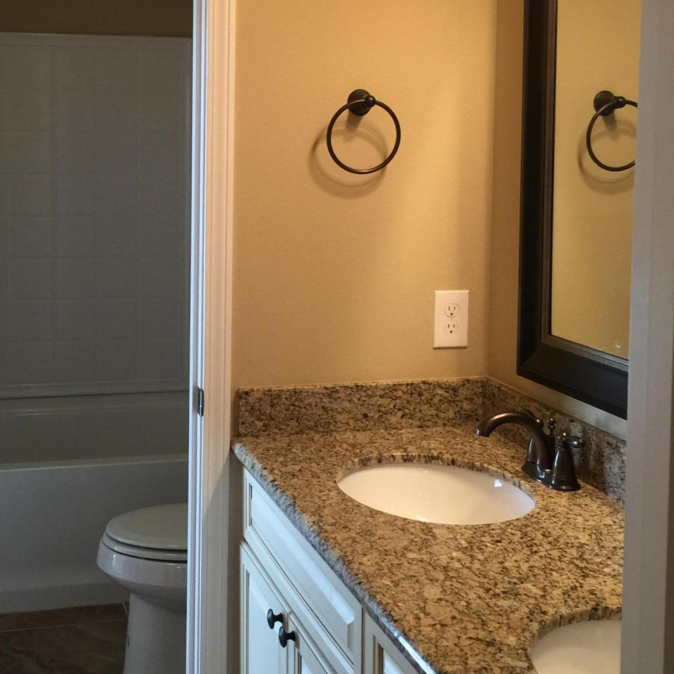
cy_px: 235
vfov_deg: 33.2
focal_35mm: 51
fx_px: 1123
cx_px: 236
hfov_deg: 33.2
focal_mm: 4.15
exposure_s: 1/15
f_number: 2.2
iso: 64
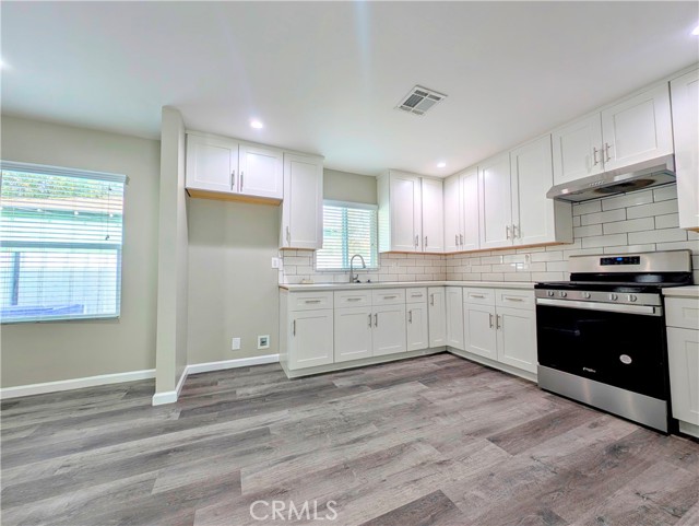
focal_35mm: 12
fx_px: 242
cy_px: 263
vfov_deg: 94.6
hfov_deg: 110.5
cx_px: 350
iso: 45
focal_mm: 2.23
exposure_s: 1/125
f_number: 1.95
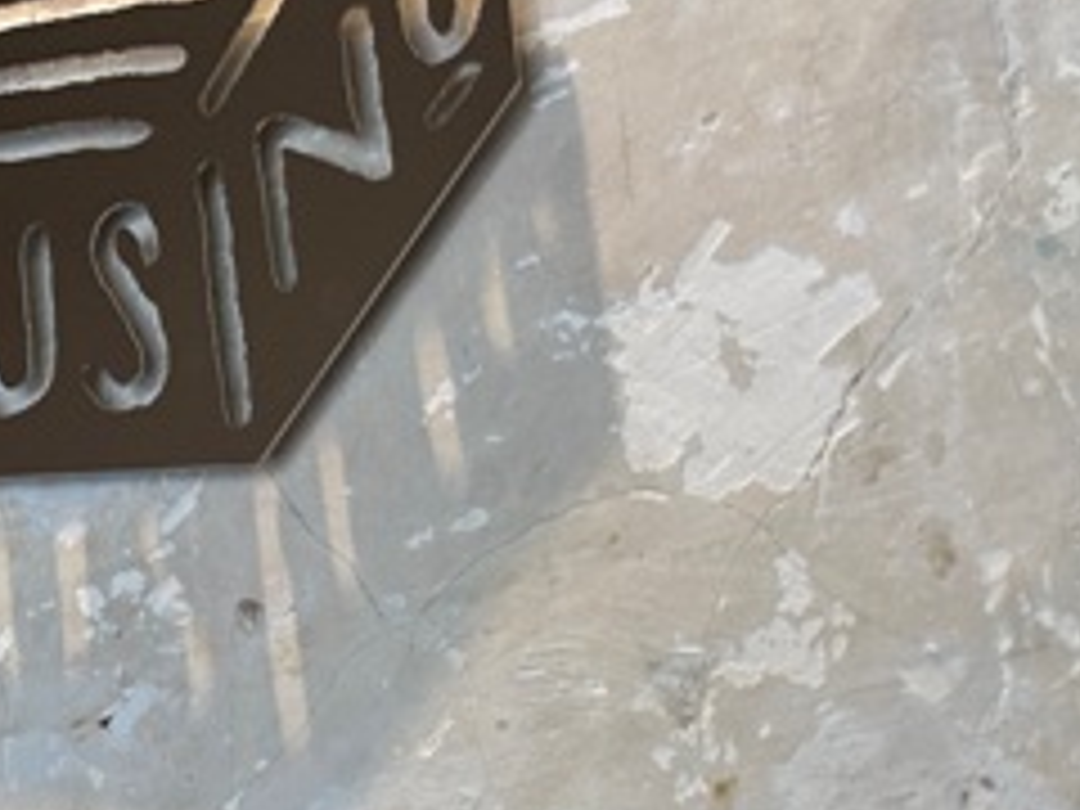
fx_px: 2496
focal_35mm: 80
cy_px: 1102
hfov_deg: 20.3
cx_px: -621
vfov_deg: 17.1
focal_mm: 6.86
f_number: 1.78
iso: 160
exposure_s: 1/60
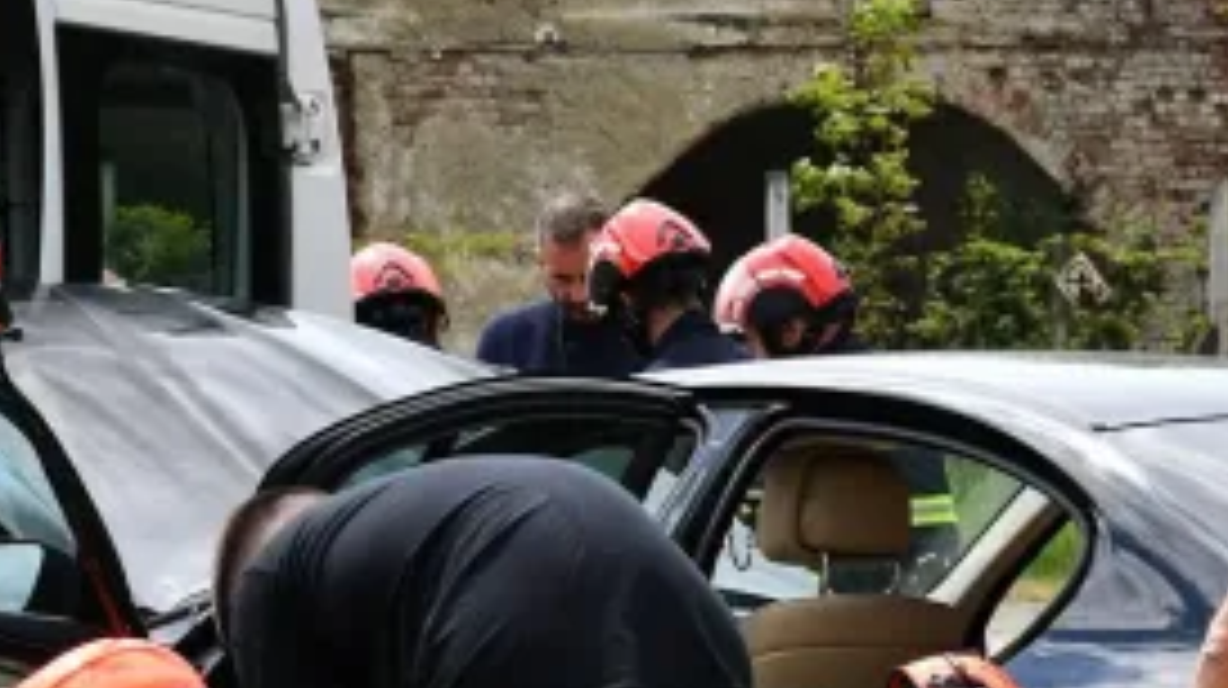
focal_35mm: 438
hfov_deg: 4.9
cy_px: 834
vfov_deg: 2.8
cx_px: 1071
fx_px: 14249
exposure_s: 1/2500
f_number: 13
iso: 2500
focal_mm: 100
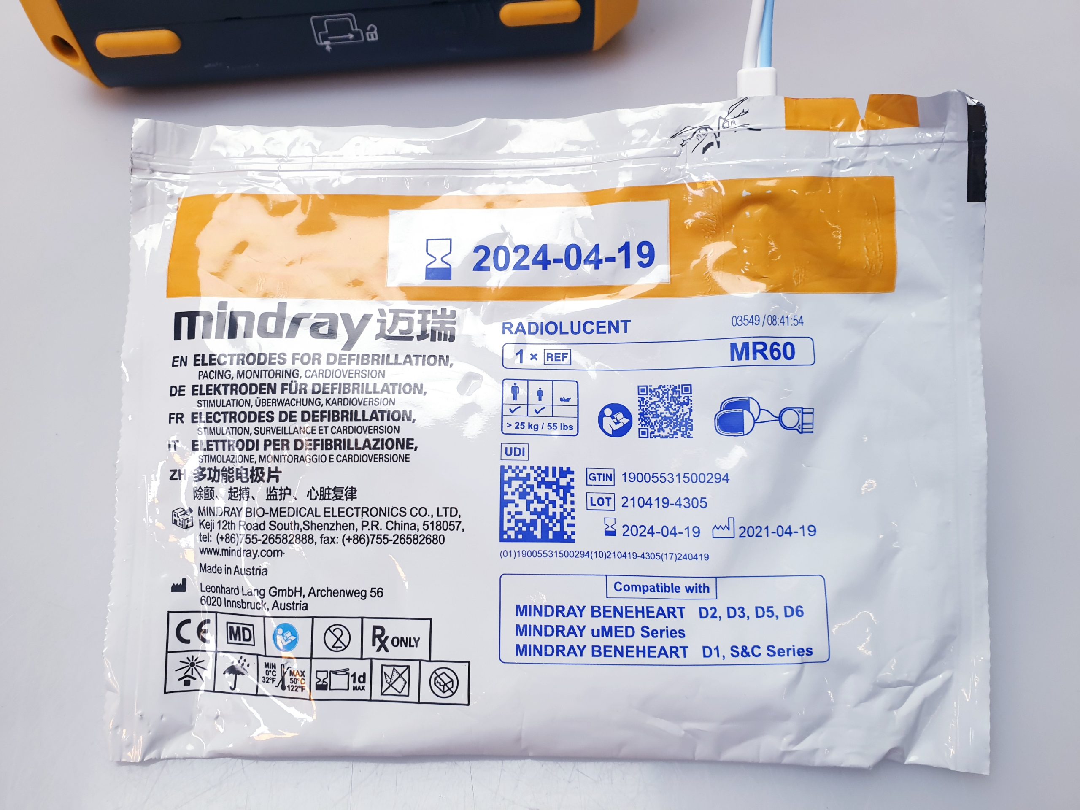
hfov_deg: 67.3
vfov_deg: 53.1
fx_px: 811
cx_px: 540
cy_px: 405
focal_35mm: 26
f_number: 2.4
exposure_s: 1/50
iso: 80
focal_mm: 4.3
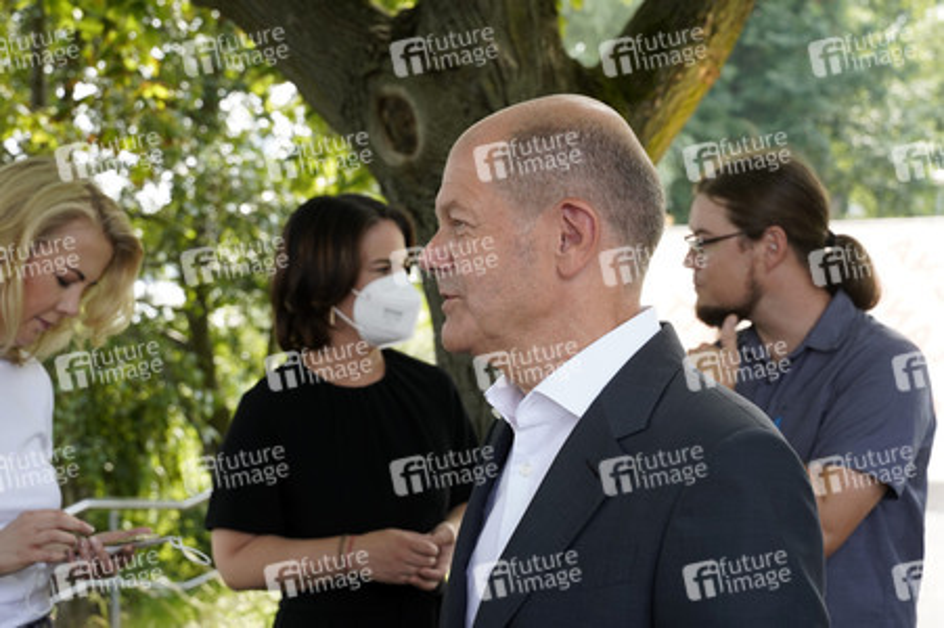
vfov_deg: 18.2
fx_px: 1965
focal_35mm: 75
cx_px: 472
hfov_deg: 27.0
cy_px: 314
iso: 640
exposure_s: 1/125
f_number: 9
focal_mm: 75
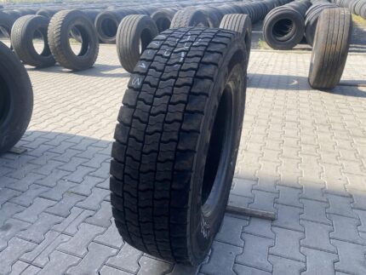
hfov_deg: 67.3
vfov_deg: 53.1
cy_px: 138
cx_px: 183
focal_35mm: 26
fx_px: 275
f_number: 1.8
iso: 32
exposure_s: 1/582
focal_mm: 4.25
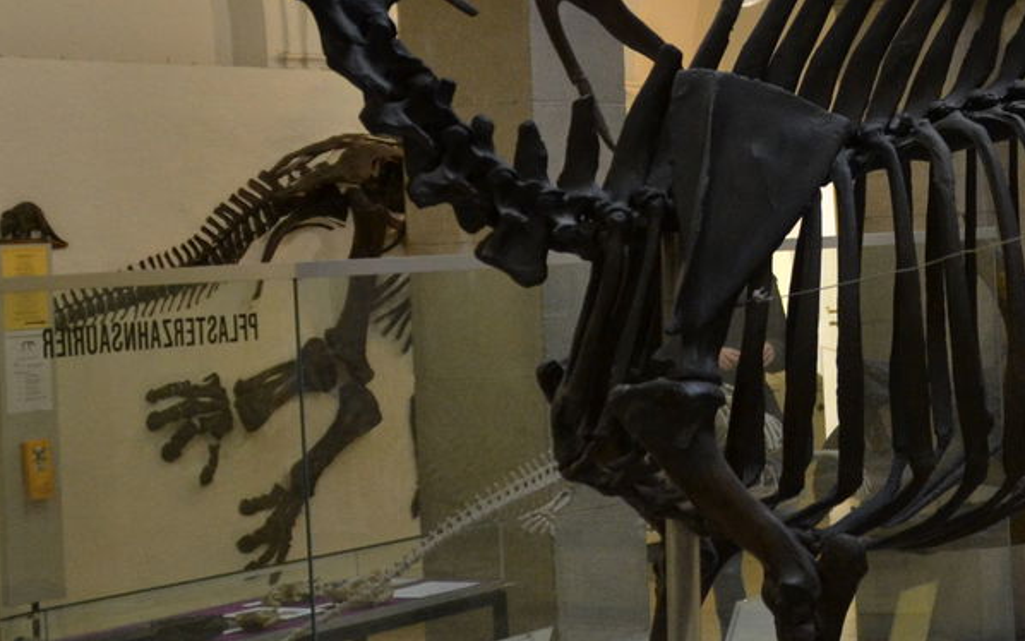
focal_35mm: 90
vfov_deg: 14.5
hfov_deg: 22.6
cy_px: 158
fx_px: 2515
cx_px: 891
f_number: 3.5
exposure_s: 1/60
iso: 900
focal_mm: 22
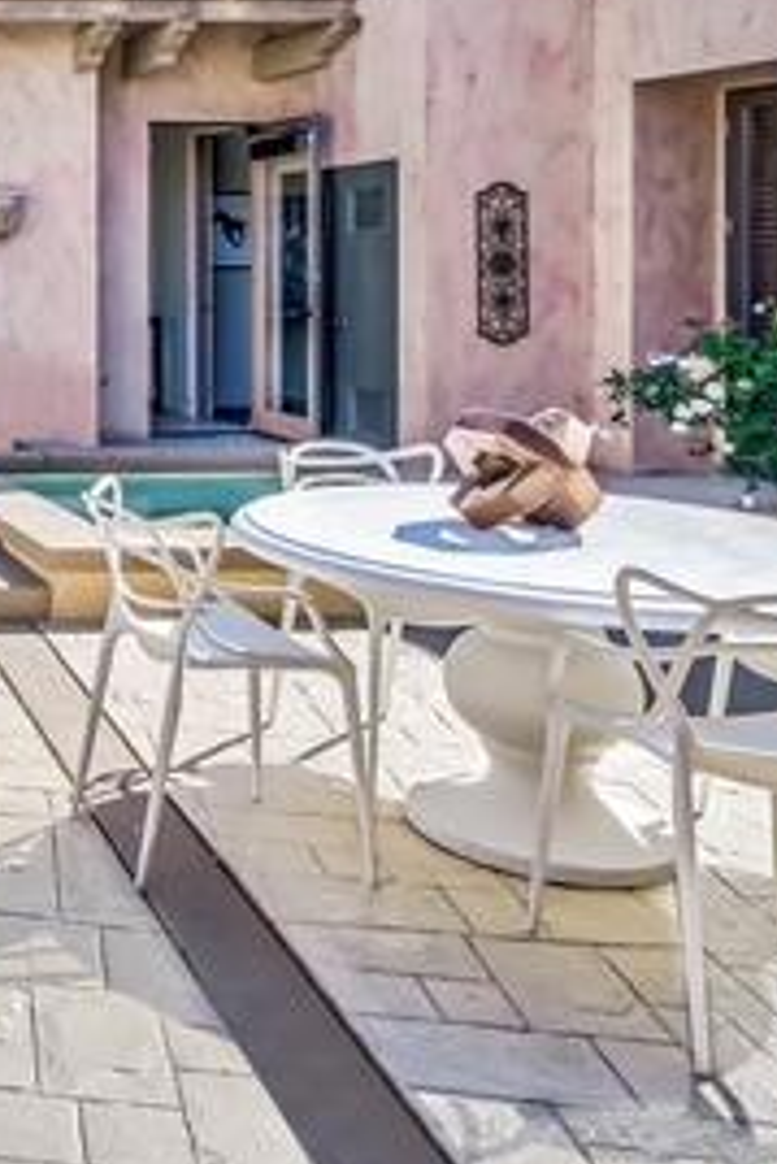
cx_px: -339
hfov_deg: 25.1
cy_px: 308
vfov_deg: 44.1
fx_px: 1390
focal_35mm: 43
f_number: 9
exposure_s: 1/250
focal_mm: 18
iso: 200
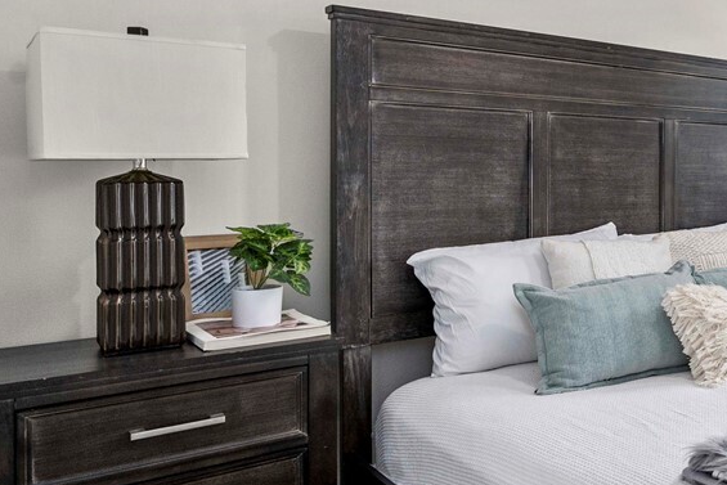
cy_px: 161
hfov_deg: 38.5
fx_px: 727
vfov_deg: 36.5
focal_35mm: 36
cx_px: 880
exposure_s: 1/15
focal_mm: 12
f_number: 8
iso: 1000
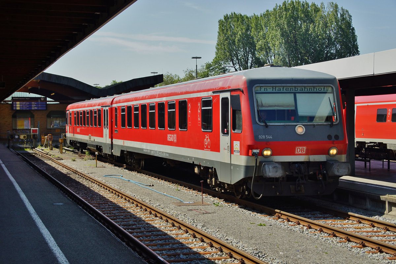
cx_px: 198
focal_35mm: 75
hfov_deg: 27.0
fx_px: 825
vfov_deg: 18.2
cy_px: 132
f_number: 8
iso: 200
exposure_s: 1/200
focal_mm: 50
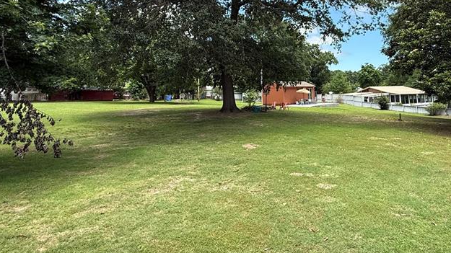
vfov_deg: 44.4
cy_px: 63
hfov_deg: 72.7
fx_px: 299
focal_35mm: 25
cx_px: 285
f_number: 2.2
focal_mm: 2.22
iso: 64
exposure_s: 1/760
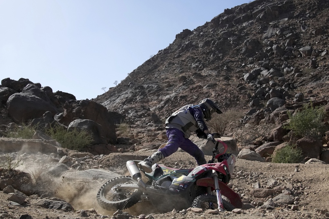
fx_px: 329
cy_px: 110
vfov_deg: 36.9
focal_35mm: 36
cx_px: 164
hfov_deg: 53.1
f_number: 4
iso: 800
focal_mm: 24
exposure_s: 1/10000
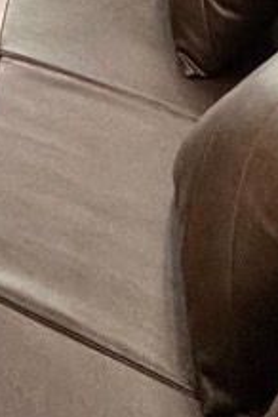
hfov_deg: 14.2
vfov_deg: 16.4
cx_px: -375
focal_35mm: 68
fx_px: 788
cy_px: -526
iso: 160
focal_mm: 2.22
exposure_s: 1/100
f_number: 2.2
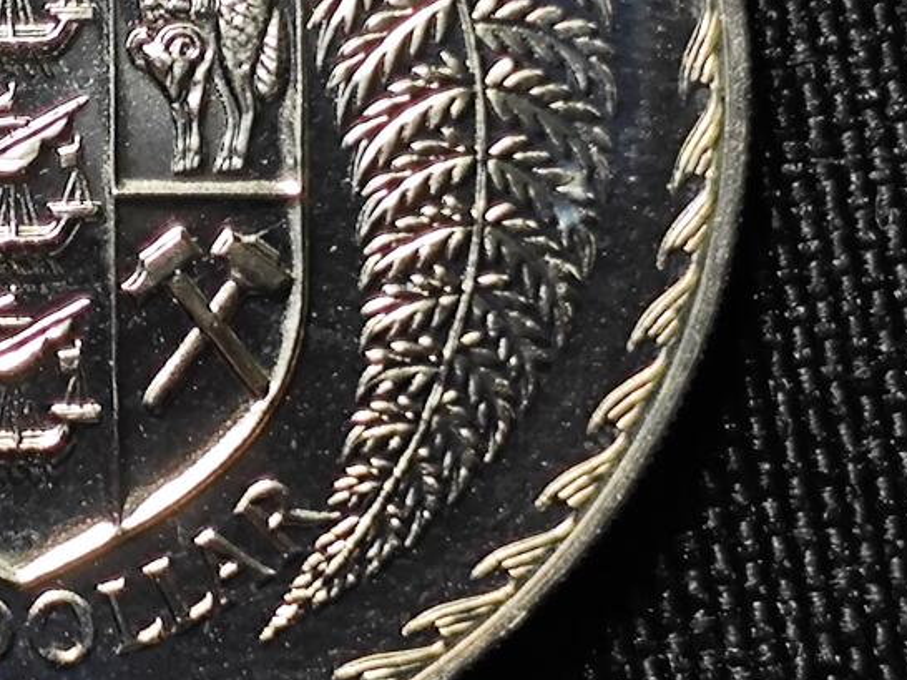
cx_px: 60
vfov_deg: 7.6
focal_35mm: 195
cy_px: 95
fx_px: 5107
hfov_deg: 10.1
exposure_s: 1/81.1
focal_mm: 5.84
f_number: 1.6
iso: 80
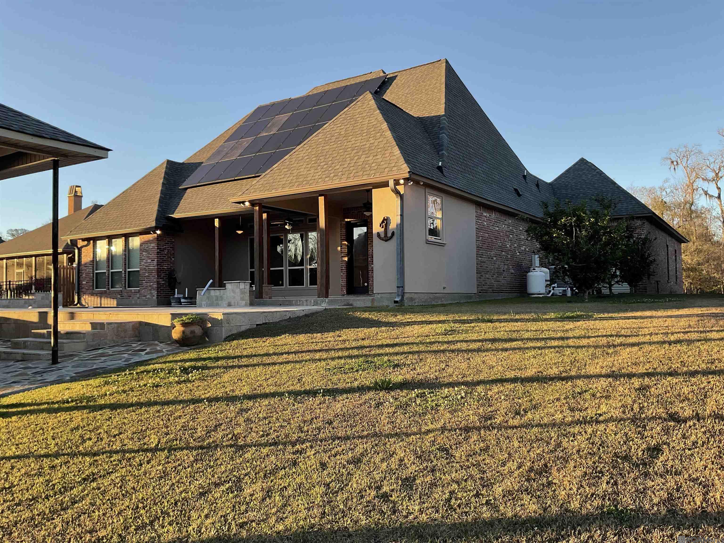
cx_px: 362
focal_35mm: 29
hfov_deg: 61.7
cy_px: 272
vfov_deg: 48.2
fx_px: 607
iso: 16
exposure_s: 1/261
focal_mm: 3
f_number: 1.8
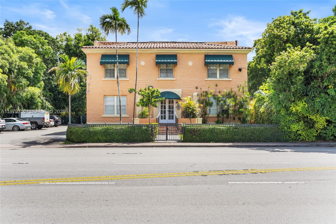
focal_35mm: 35
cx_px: 168
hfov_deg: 54.4
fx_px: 327
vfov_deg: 37.8
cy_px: 112
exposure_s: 1/50
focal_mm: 35
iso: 250
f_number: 9
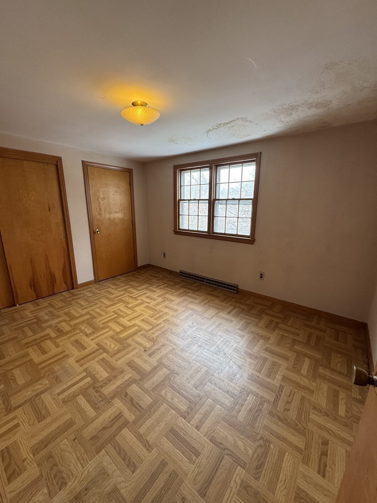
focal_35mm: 14
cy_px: 252
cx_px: 188
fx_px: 203
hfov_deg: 85.7
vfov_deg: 102.1
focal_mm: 2.22
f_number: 2.2
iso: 320
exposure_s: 1/93
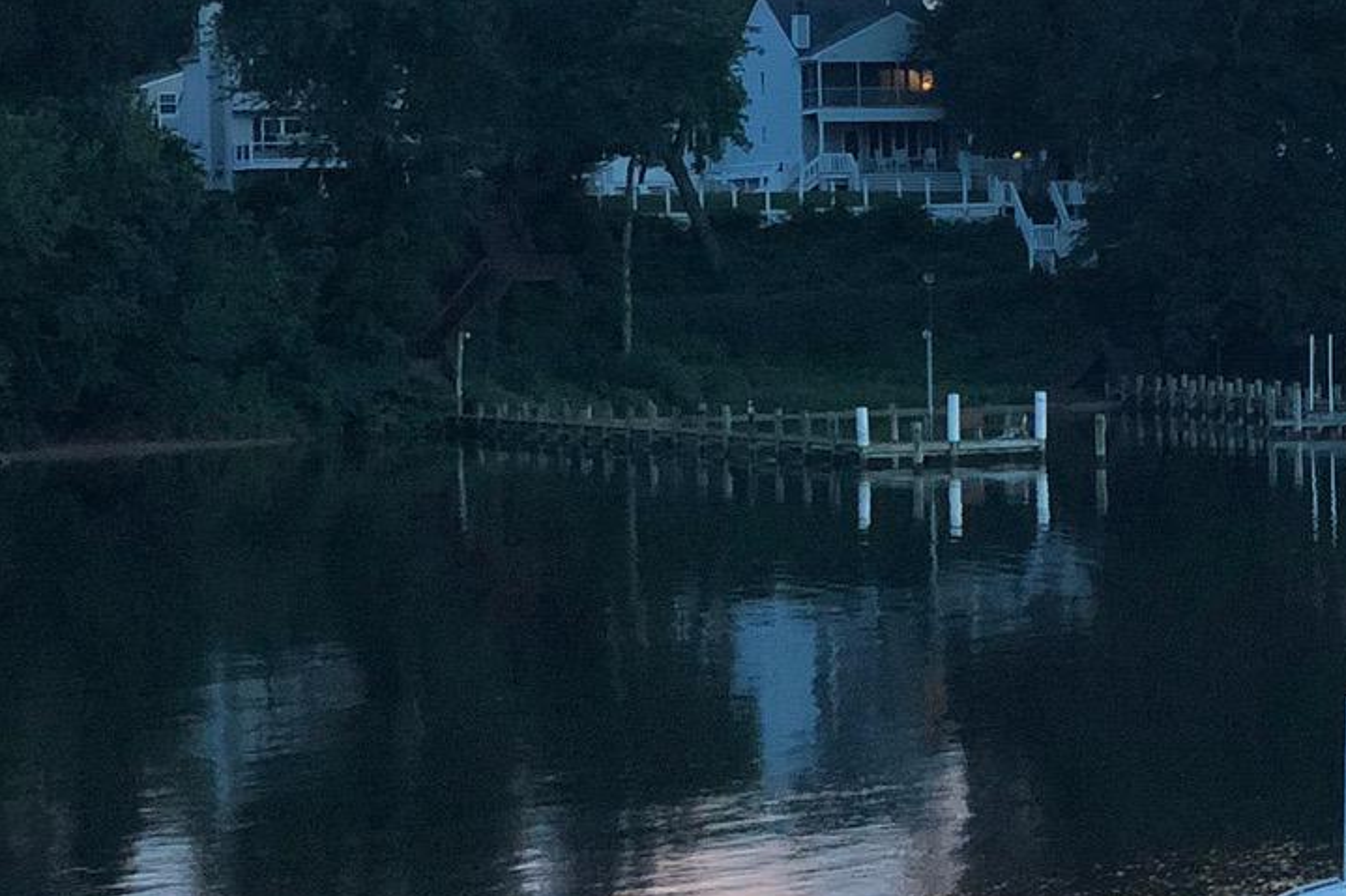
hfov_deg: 12.9
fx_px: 5756
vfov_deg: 8.9
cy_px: 294
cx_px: 1704
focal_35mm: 154
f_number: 2.4
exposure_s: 1/60
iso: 80
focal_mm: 6
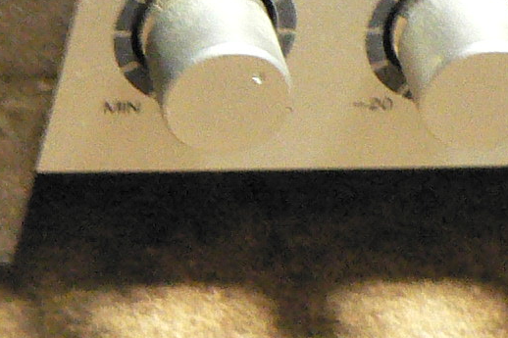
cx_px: -374
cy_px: -217
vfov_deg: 7.3
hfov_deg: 10.5
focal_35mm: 185
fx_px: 2610
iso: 400
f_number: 2.8
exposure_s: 1/10
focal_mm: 6
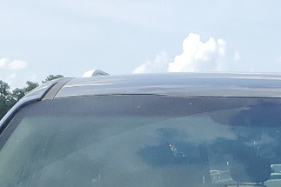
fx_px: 1045
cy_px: 489
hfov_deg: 15.2
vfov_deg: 9.0
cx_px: 235
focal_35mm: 134
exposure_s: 1/2000
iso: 50
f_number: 1.5
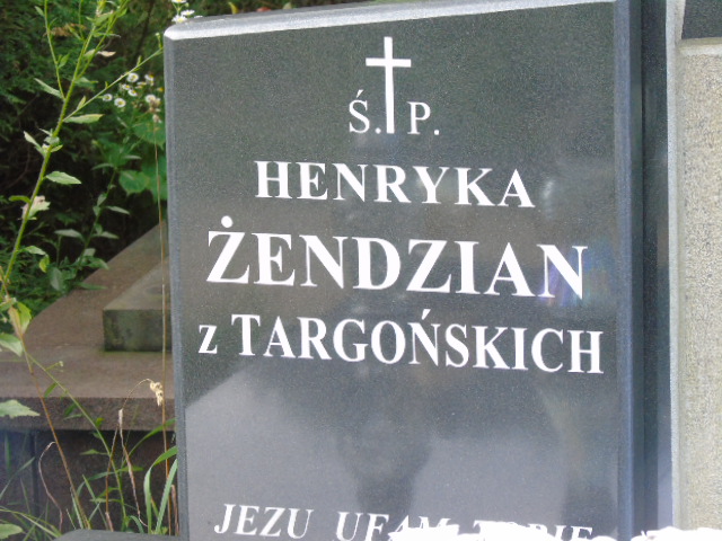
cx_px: 361
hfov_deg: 12.2
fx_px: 3379
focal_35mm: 162
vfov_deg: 9.2
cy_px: 270
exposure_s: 1/60
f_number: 4.9
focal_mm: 29
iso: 500
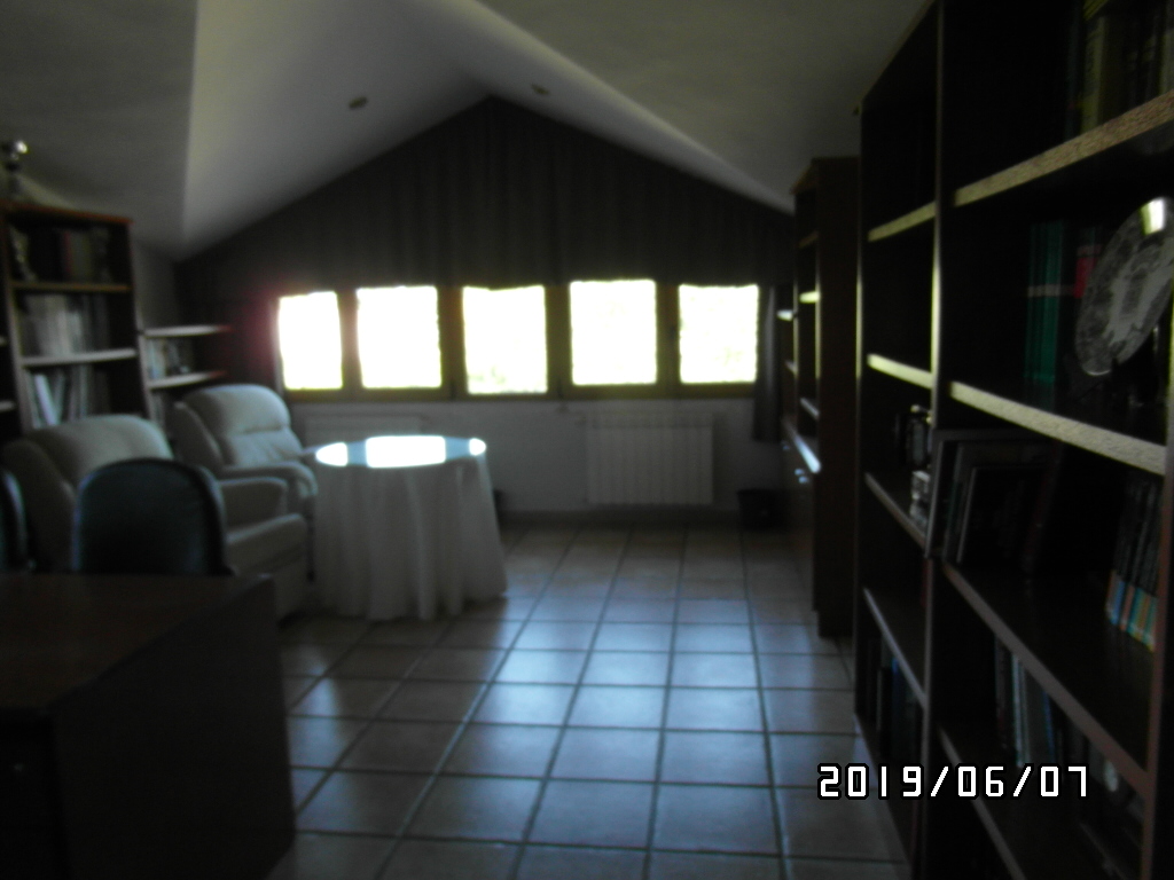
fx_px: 814
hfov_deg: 71.6
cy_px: 440
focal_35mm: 24
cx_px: 587
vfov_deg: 56.8
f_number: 3.2
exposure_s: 1/30
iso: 160
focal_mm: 4
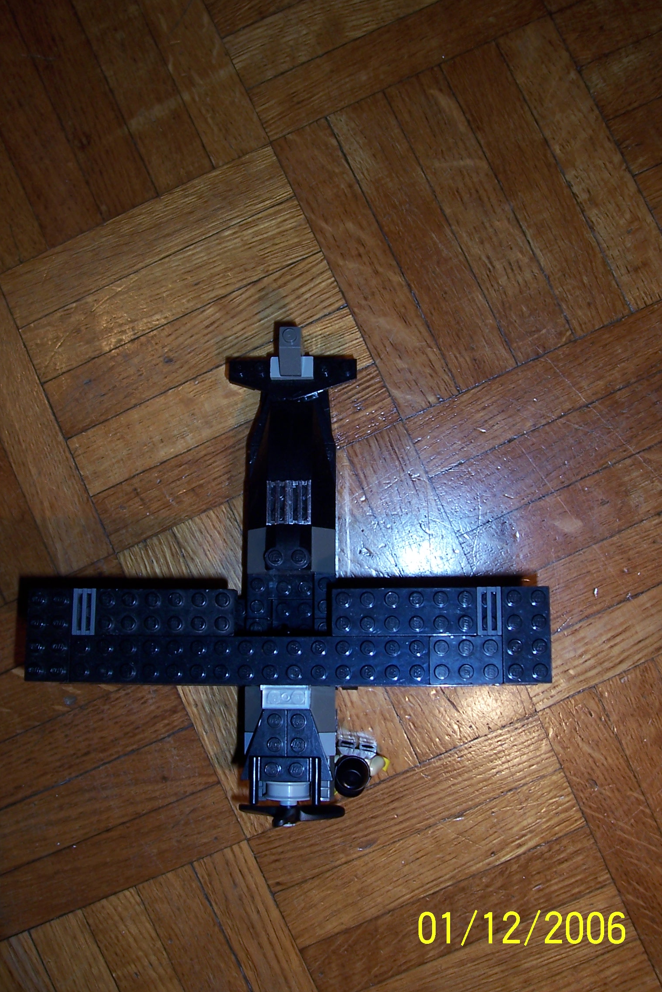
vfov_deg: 53.1
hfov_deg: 36.9
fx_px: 993
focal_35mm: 36
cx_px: 326
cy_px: 496
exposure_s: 1/60
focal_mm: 5.6
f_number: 2.7
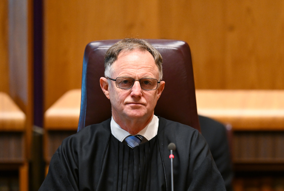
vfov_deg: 3.5
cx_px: 142
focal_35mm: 400
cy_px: 96
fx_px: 3162
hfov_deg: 5.1
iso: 3200
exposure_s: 1/320
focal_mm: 400
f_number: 2.8
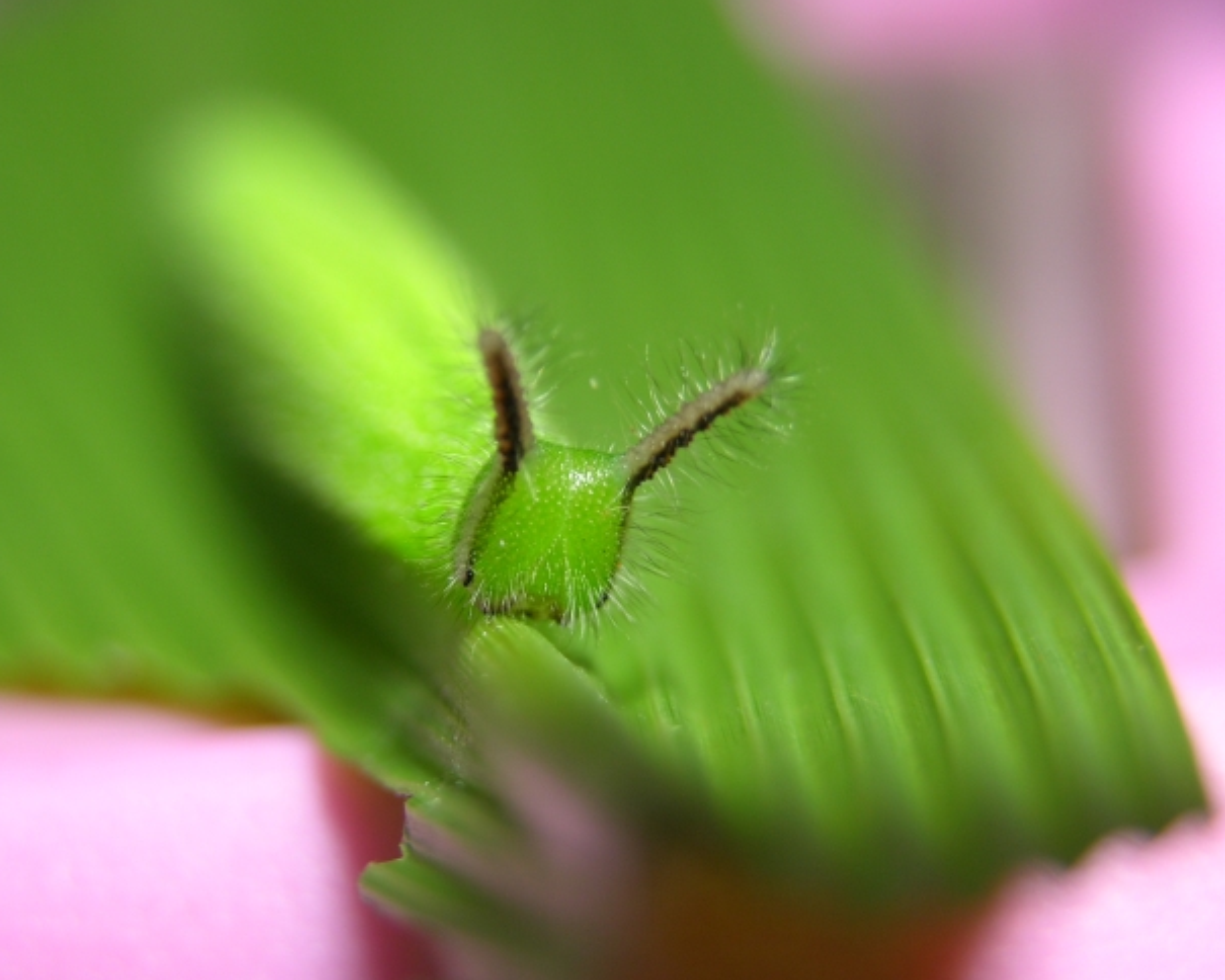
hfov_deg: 16.0
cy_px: 514
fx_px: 4351
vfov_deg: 12.9
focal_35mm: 120
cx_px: 545
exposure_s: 1/12.1
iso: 50
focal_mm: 23.7
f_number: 3.6
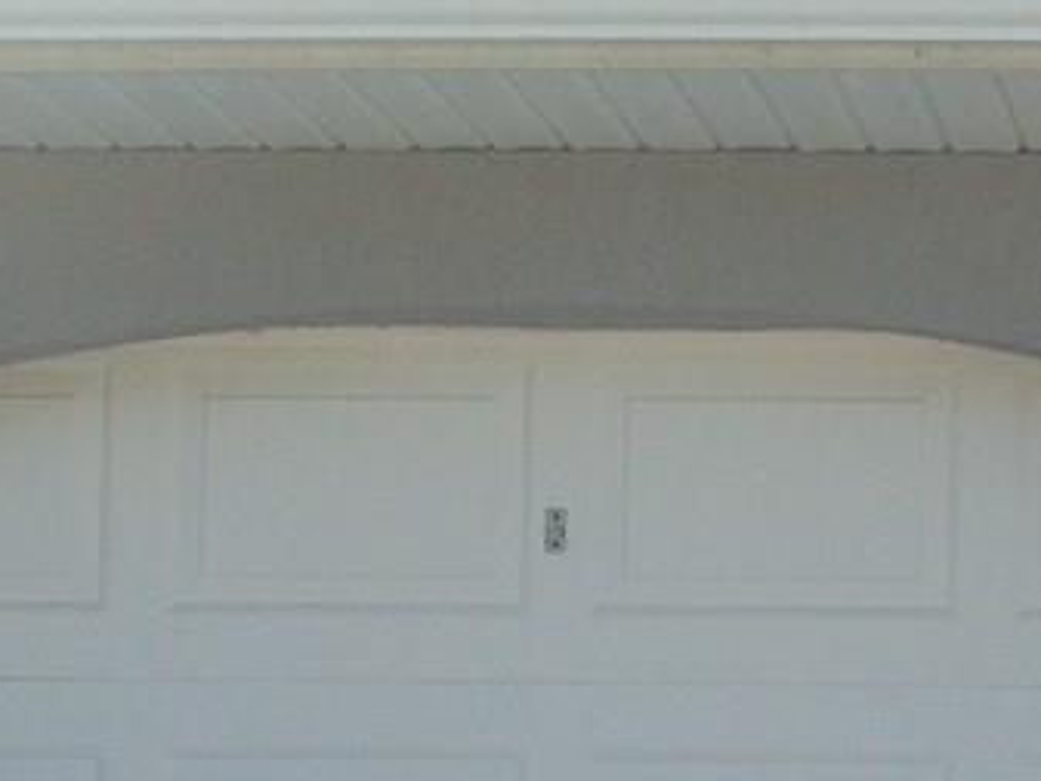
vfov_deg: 8.8
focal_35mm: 166
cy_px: 1105
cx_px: 1557
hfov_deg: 11.4
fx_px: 4994
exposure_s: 1/1000
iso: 80
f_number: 2.8
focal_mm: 7.8
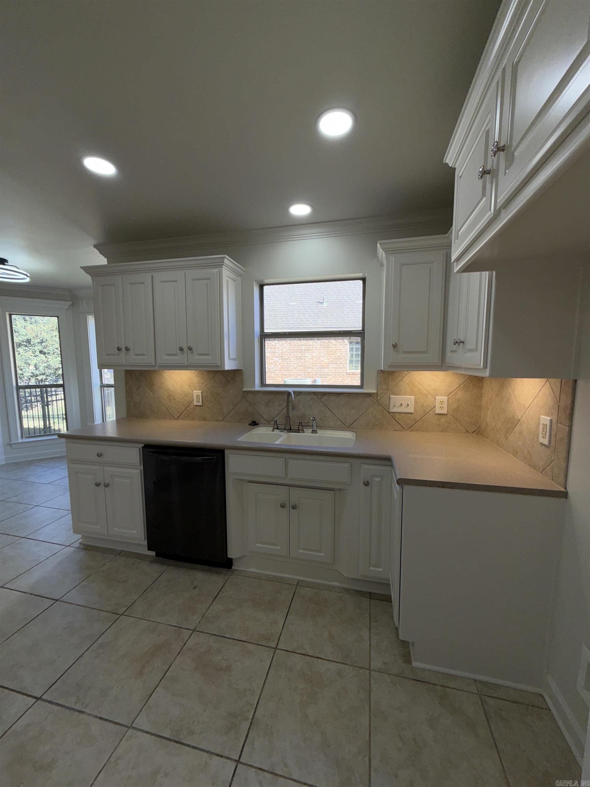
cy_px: 394
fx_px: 318
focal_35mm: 14
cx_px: 295
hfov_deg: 85.7
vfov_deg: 102.1
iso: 16
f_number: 2.2
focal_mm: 2.22
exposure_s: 1/150
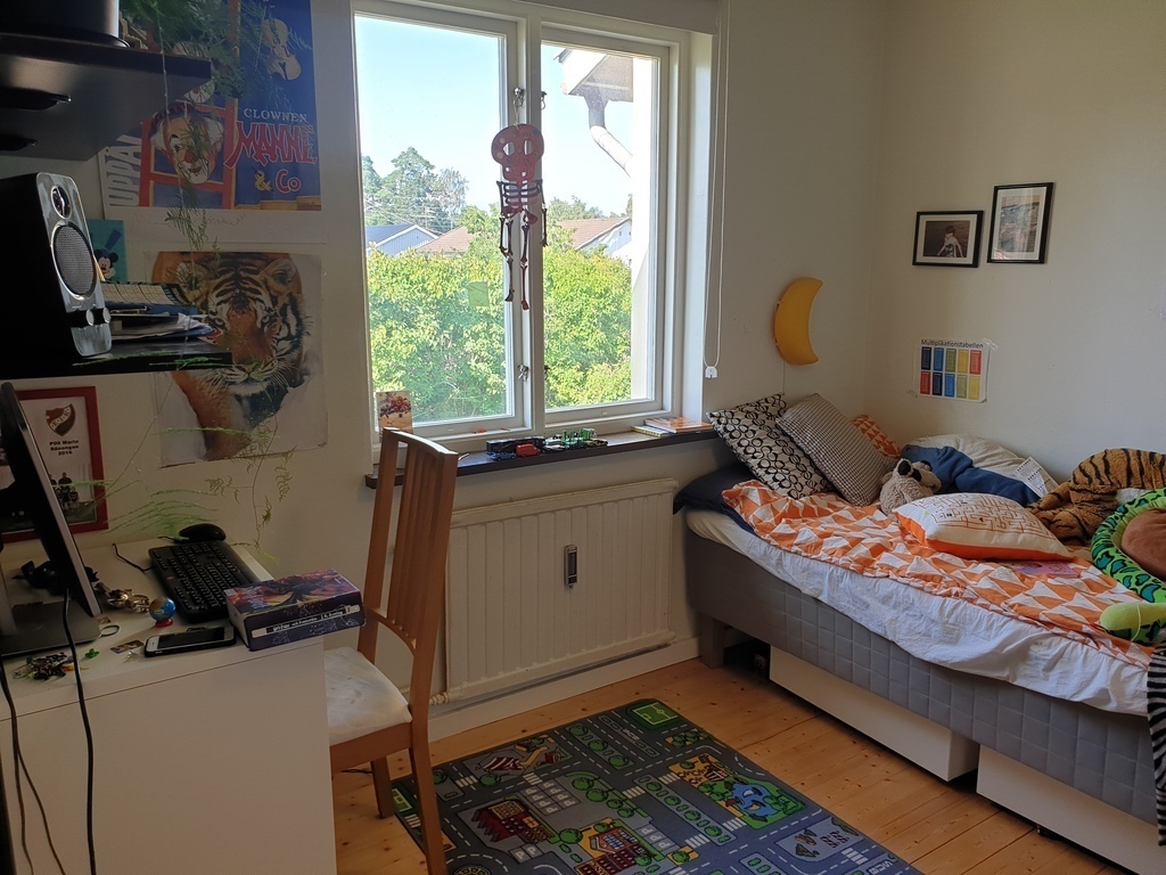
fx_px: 876
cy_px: 438
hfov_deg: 67.3
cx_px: 583
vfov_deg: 53.1
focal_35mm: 26
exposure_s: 1/74
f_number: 2.4
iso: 50
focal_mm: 4.3
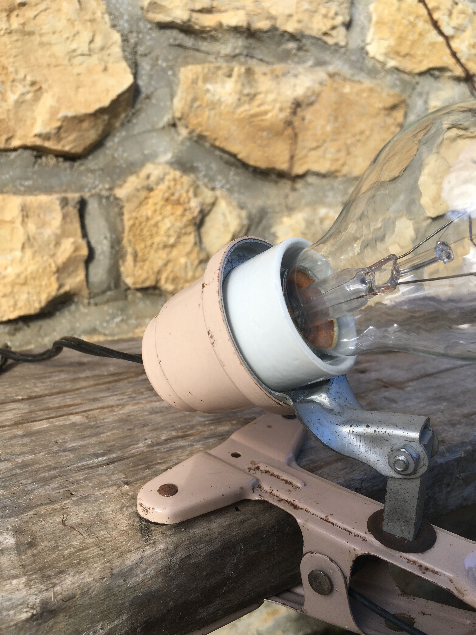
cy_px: 318
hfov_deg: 48.2
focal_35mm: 29
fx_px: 532
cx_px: 238
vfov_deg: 61.7
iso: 25
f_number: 2.2
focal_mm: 4.15
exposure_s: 1/420
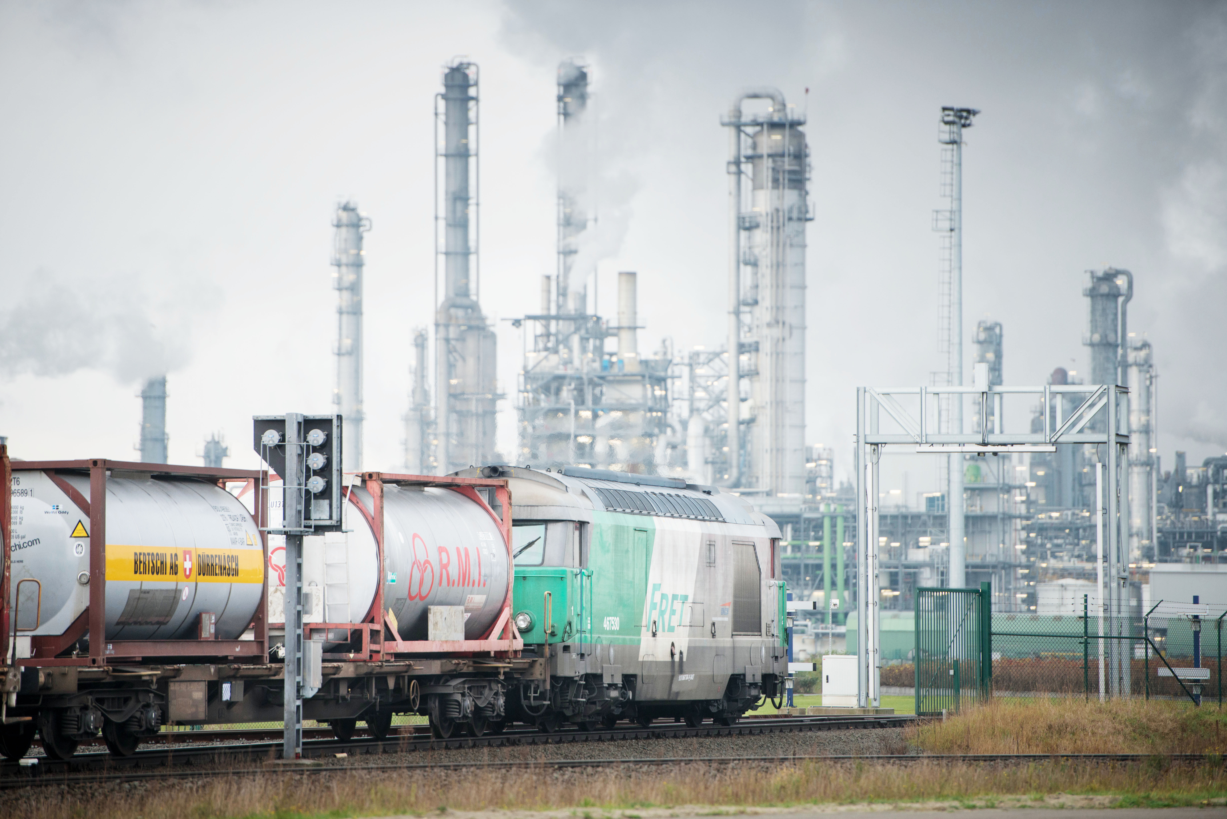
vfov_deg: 6.9
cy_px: 410
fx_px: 6818
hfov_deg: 10.3
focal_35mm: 200
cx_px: 614
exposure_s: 1/320
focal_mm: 200
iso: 500
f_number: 3.2
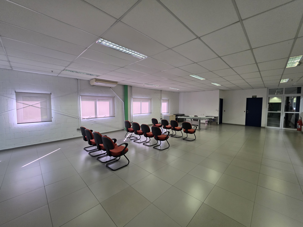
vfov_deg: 89.9
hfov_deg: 106.2
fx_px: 114
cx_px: 152
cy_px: 114
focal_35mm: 13
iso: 250
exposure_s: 1/120
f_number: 1.9
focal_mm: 2.2
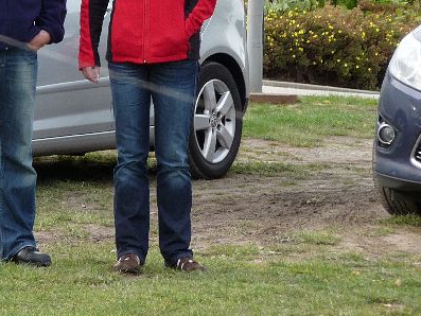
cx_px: 57
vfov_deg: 3.5
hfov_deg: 4.6
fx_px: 5195
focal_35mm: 427
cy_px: 29
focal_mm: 36.4
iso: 100
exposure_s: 1/100
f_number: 4.8
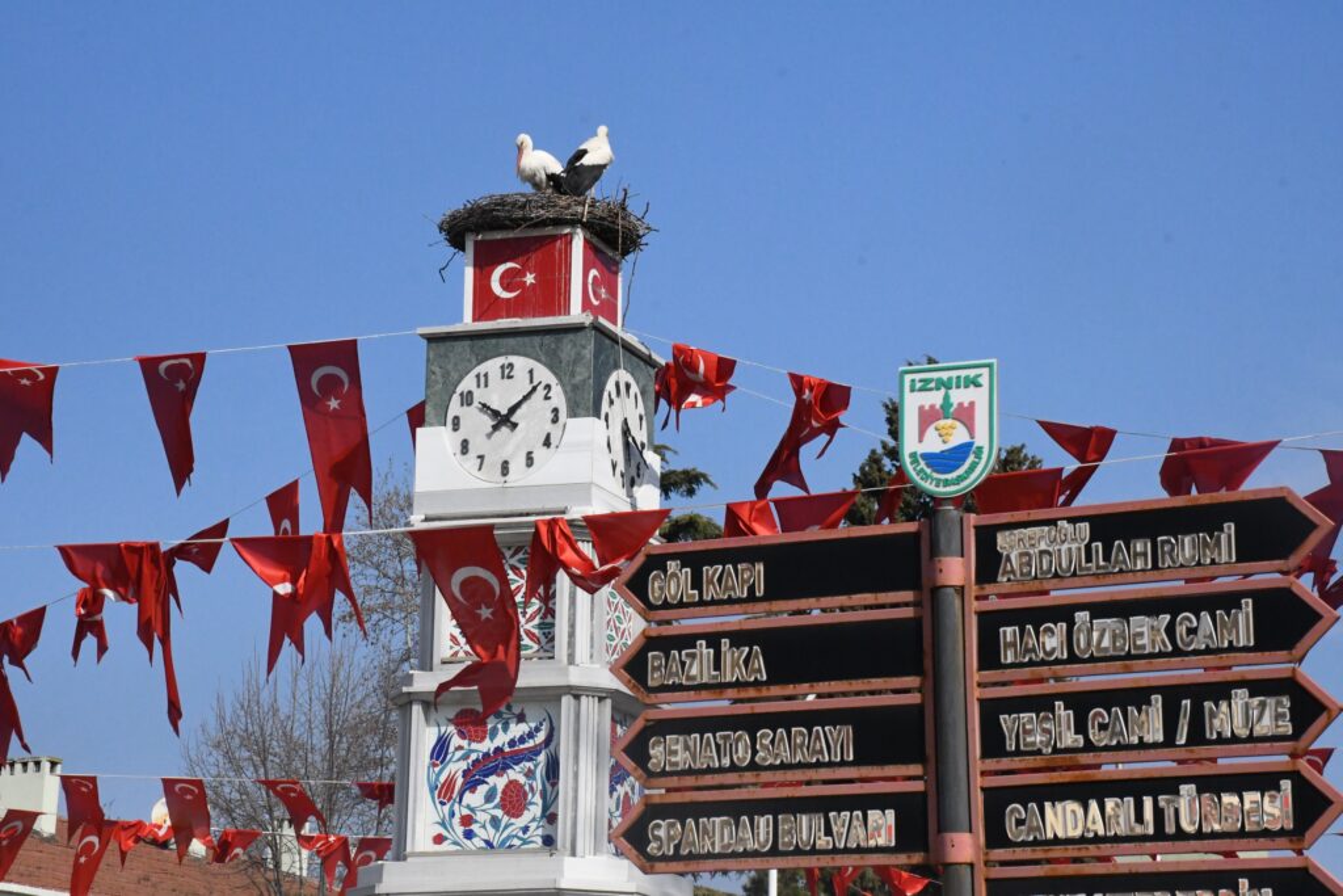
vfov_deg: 14.7
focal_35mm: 93
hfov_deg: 21.9
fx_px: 3470
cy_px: 448
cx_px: 672
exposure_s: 1/6400
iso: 5000
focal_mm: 62
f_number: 16
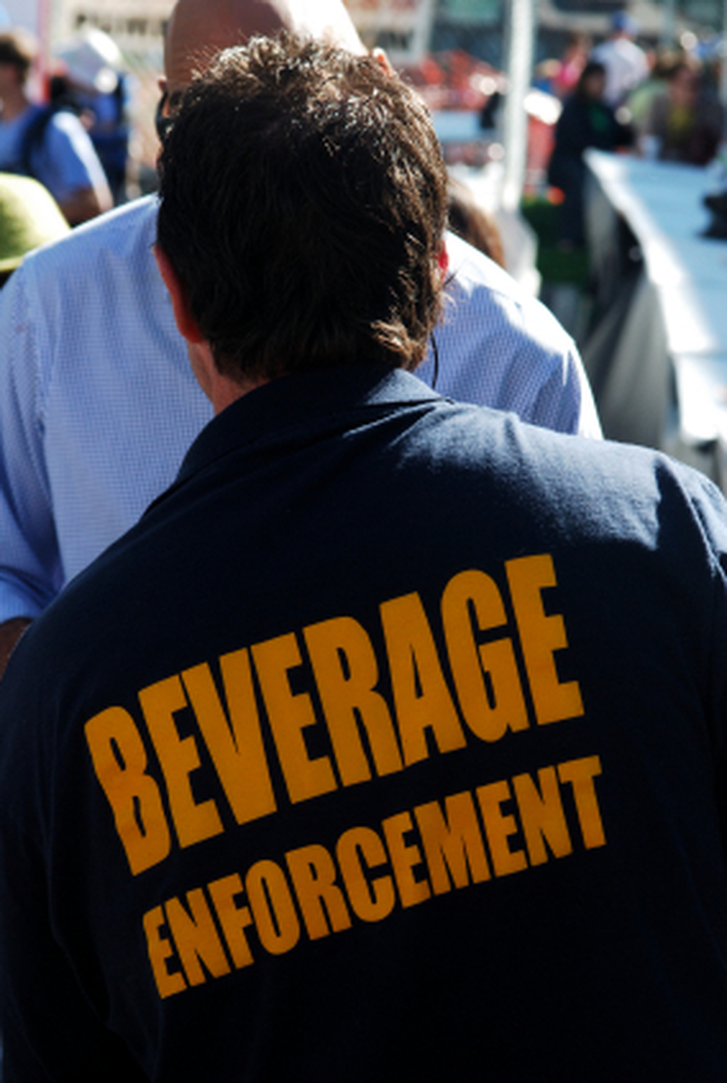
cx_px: 364
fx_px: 1582
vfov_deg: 37.8
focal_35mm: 52
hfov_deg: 25.9
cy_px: 542
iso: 100
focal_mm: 35
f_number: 8
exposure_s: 1/160
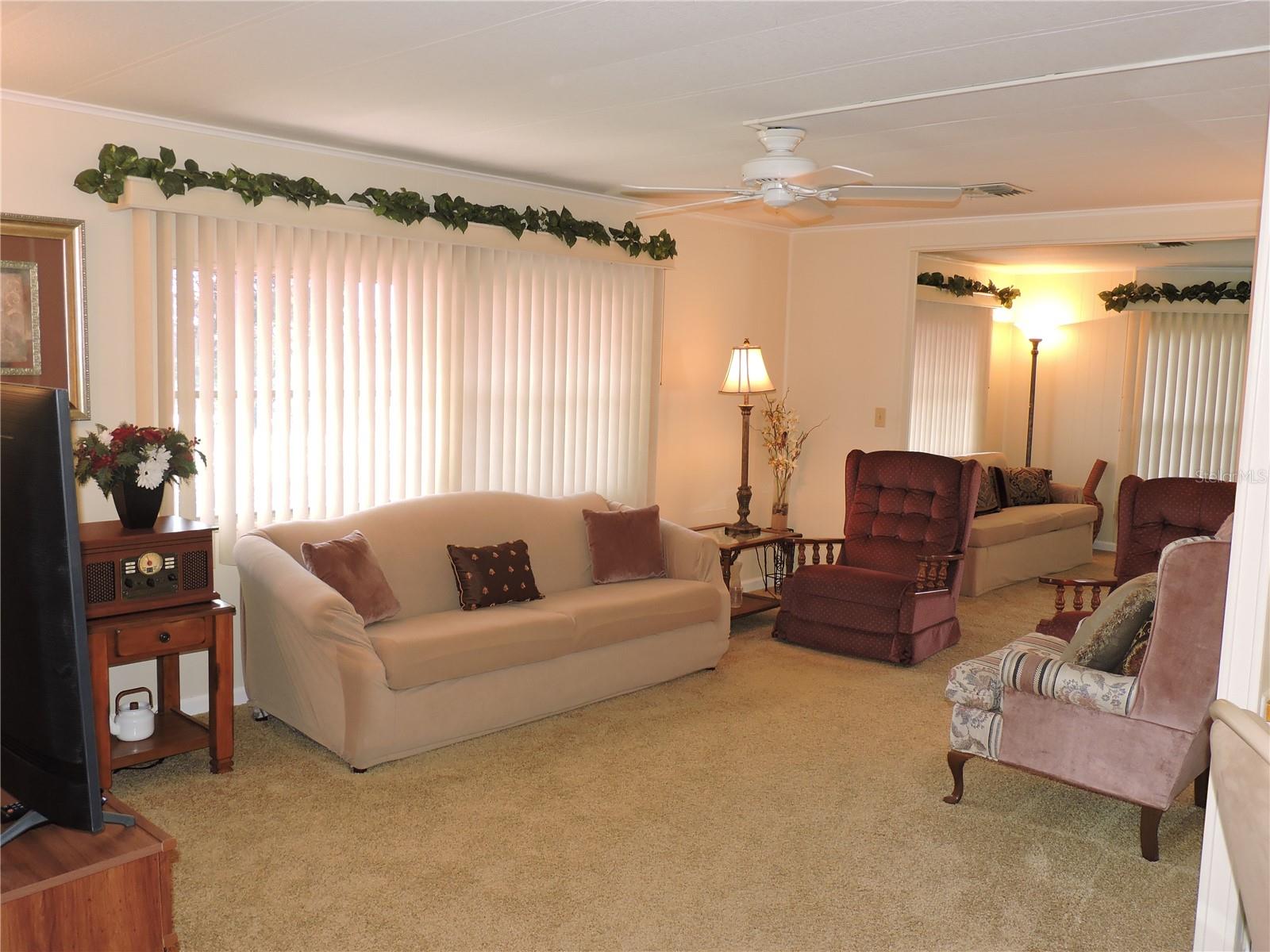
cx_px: 635
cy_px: 476
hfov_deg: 60.0
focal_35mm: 30
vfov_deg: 46.8
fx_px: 1101
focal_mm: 5.4
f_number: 3.1
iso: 200
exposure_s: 1/30
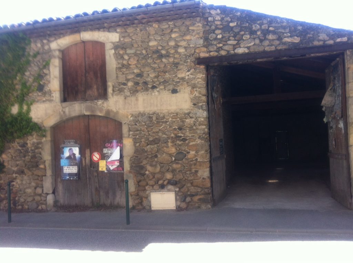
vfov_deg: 40.6
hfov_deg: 52.7
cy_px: 132
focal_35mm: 35
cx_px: 176
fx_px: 356
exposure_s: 1/318
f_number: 2.8
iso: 80
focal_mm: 3.85
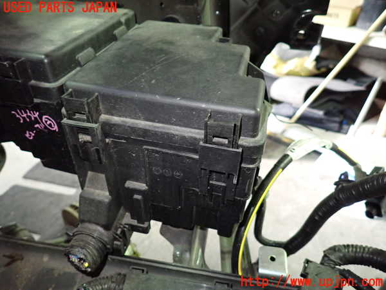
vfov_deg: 54.9
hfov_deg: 69.4
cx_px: 193
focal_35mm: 25
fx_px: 279
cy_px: 145
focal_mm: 4.5
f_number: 2
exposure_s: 1/30
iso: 640
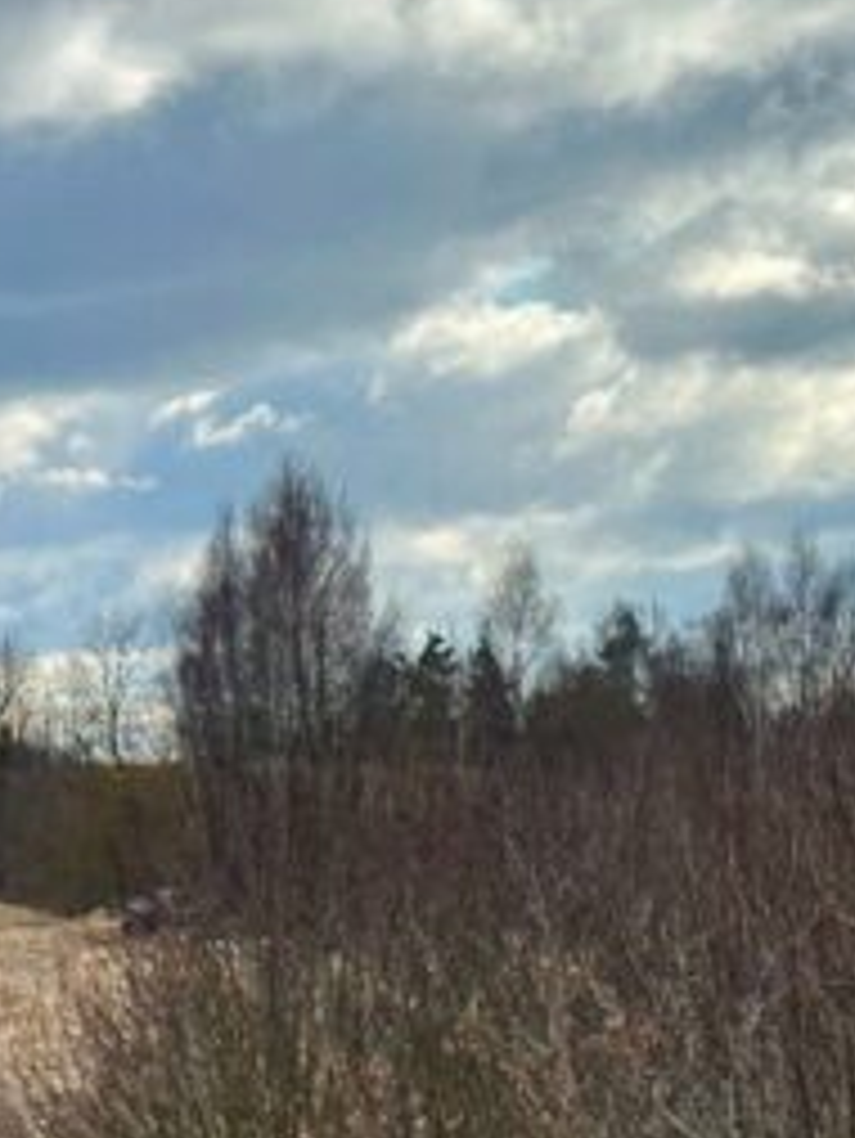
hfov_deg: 7.3
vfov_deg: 10.2
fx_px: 6384
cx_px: -909
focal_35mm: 194
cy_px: 864
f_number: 1.78
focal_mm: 6.86
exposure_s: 1/5263
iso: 64
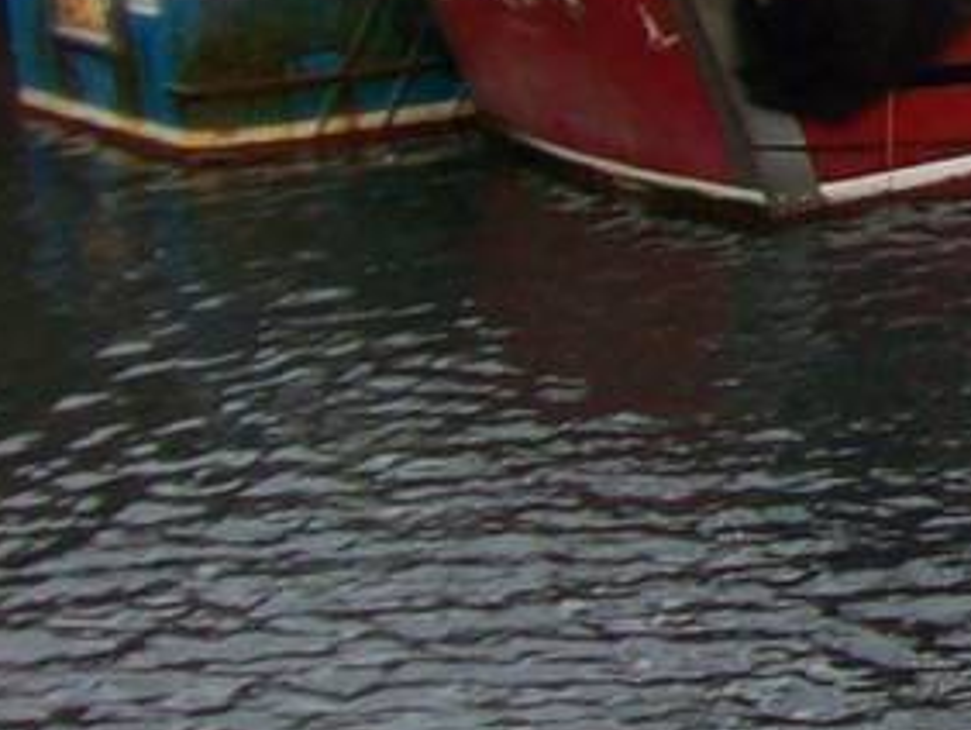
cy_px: -634
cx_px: 2734
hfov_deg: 8.4
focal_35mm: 204
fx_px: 5727
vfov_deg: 7.1
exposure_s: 1/407
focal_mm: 6
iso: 80
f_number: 2.7
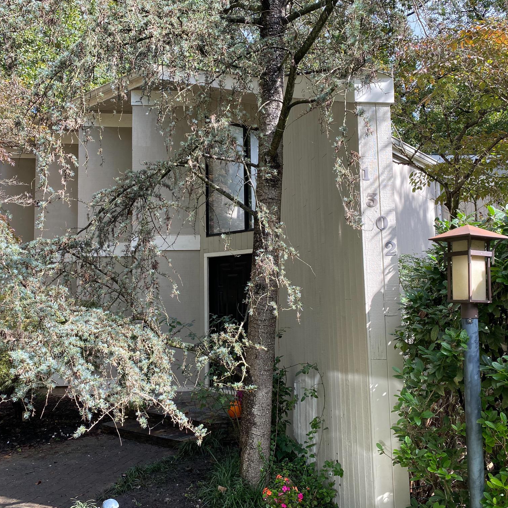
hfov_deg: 52.5
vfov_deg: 52.5
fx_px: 515
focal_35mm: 31
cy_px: 253
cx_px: 232
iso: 32
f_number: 1.8
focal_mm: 4.25
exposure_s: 1/408
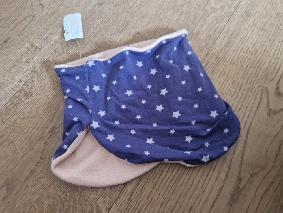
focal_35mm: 23
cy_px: 106
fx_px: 188
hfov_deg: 73.9
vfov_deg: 58.9
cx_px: 142
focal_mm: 5.4
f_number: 1.8
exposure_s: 1/100
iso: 800
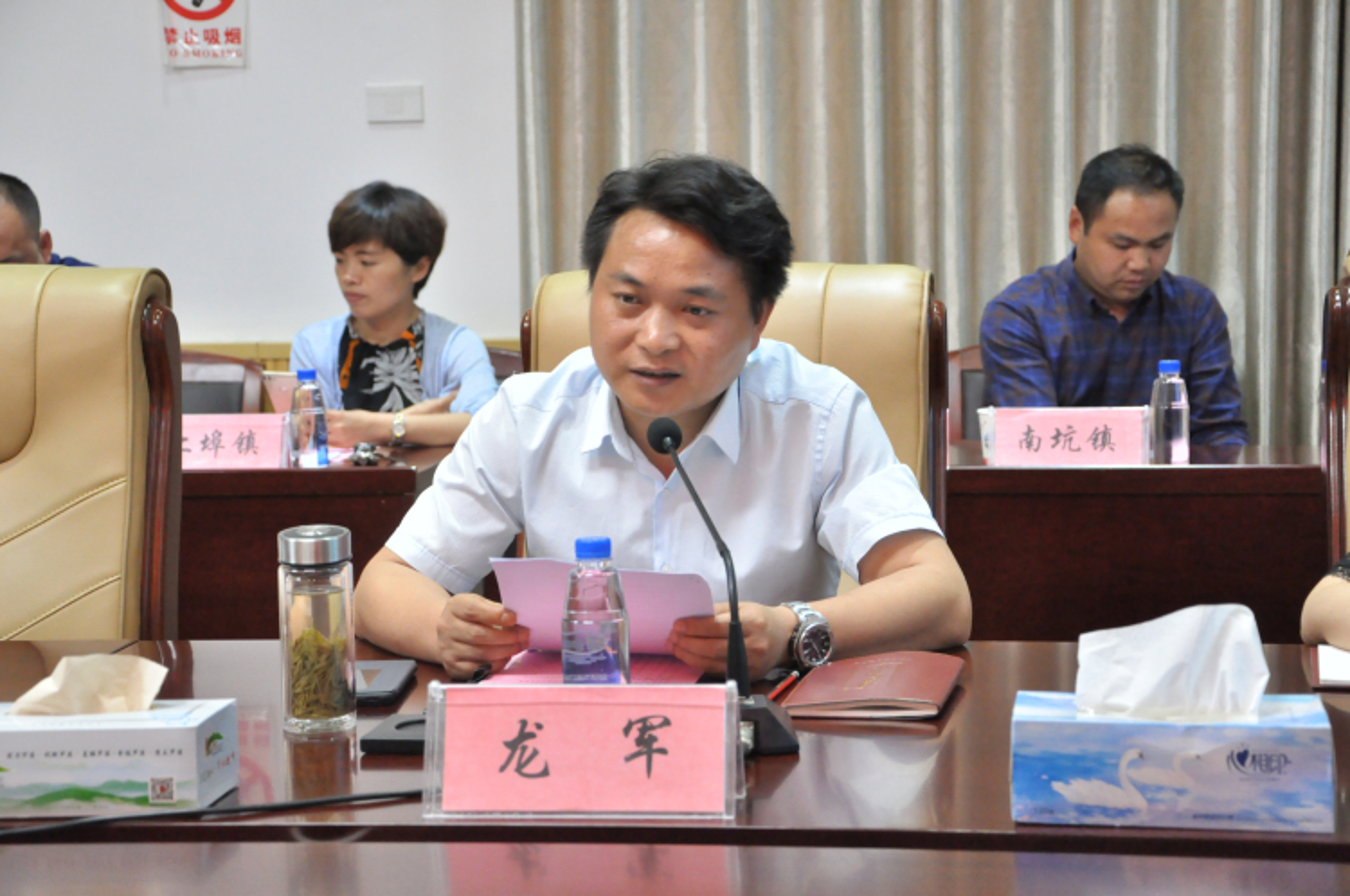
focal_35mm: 78
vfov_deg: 17.4
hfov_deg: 26.0
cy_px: 448
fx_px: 2921
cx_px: 675
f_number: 5.6
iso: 2800
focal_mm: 52
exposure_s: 1/60
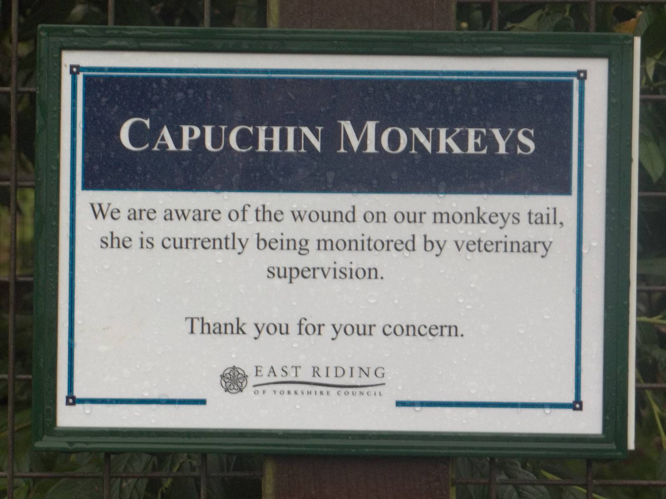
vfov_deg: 12.7
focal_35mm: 117
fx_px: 2251
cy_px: 250
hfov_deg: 16.8
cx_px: 333
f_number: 5.1
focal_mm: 21
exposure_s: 1/20
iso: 160
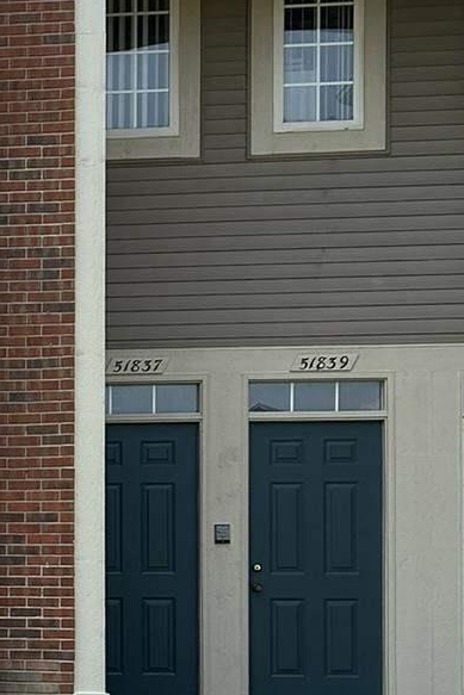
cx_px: -404
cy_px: 551
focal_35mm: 95
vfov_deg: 21.2
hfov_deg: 12.9
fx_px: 1835
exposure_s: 1/2299
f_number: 1.5
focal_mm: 5.7
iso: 50
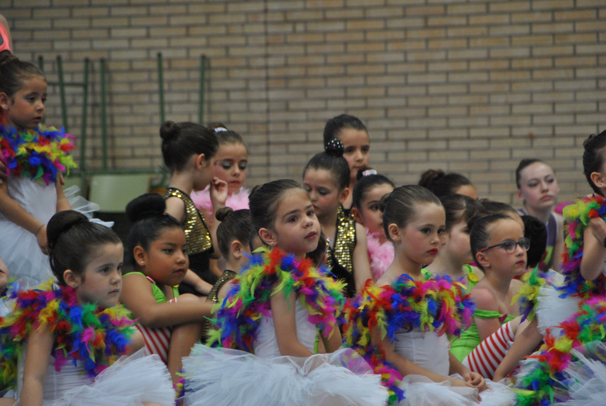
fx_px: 5056
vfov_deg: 4.6
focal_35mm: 300
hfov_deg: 6.9
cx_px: 303
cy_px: 203
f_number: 6.3
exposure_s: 1/60
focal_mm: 200
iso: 800
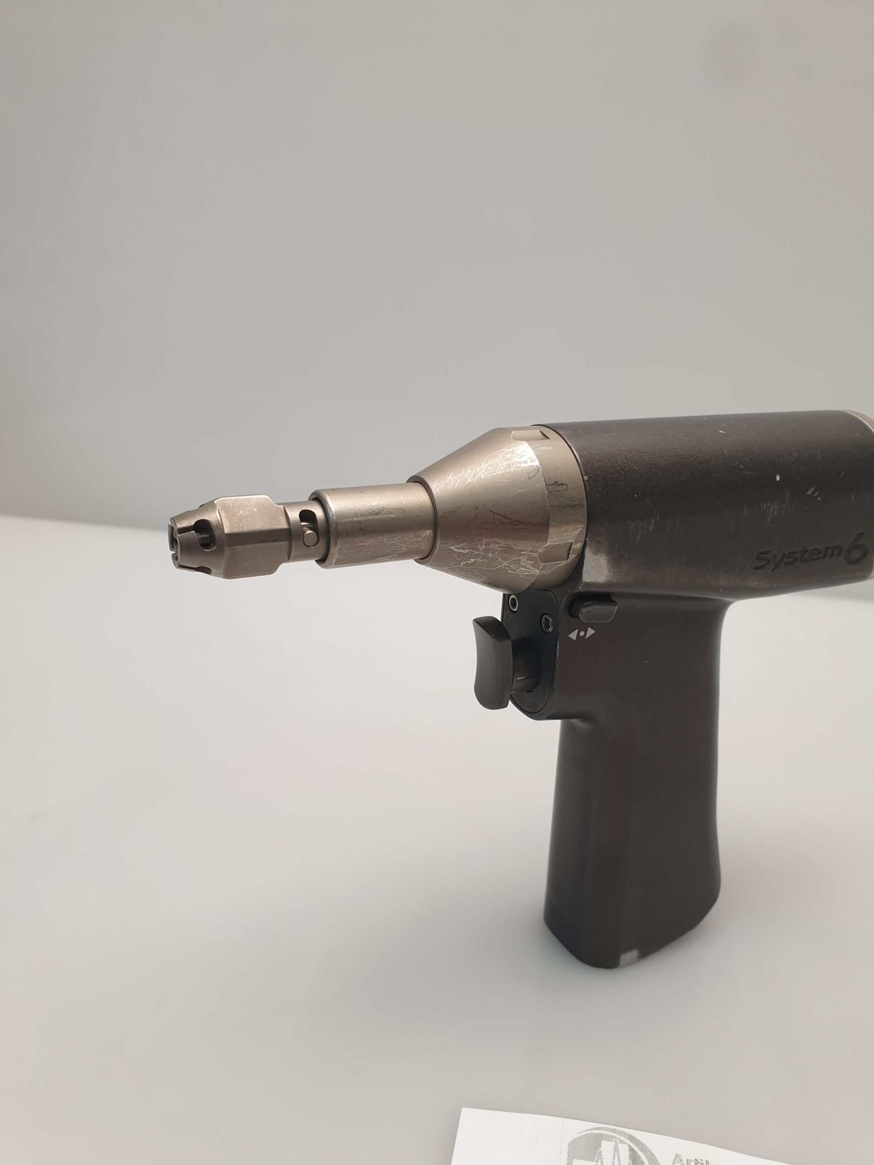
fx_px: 875
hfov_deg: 53.1
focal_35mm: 26
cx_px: 437
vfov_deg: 67.3
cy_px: 582
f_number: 2.4
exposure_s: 1/50
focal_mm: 4.3
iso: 64
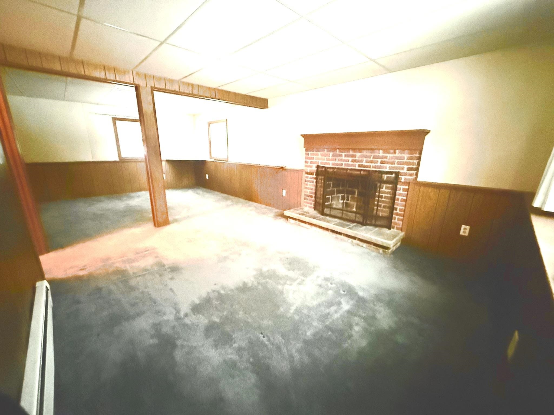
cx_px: 277
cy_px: 208
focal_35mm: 14
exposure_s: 1/30
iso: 1600
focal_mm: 2.22
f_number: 2.2
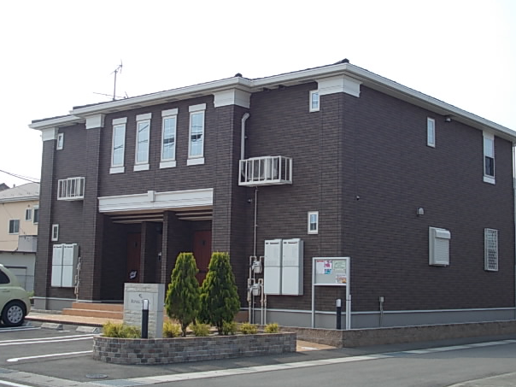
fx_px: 805
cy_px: 187
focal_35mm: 54
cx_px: 264
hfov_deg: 35.5
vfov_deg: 27.0
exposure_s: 1/160
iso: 80
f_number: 7.2
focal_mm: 7.2
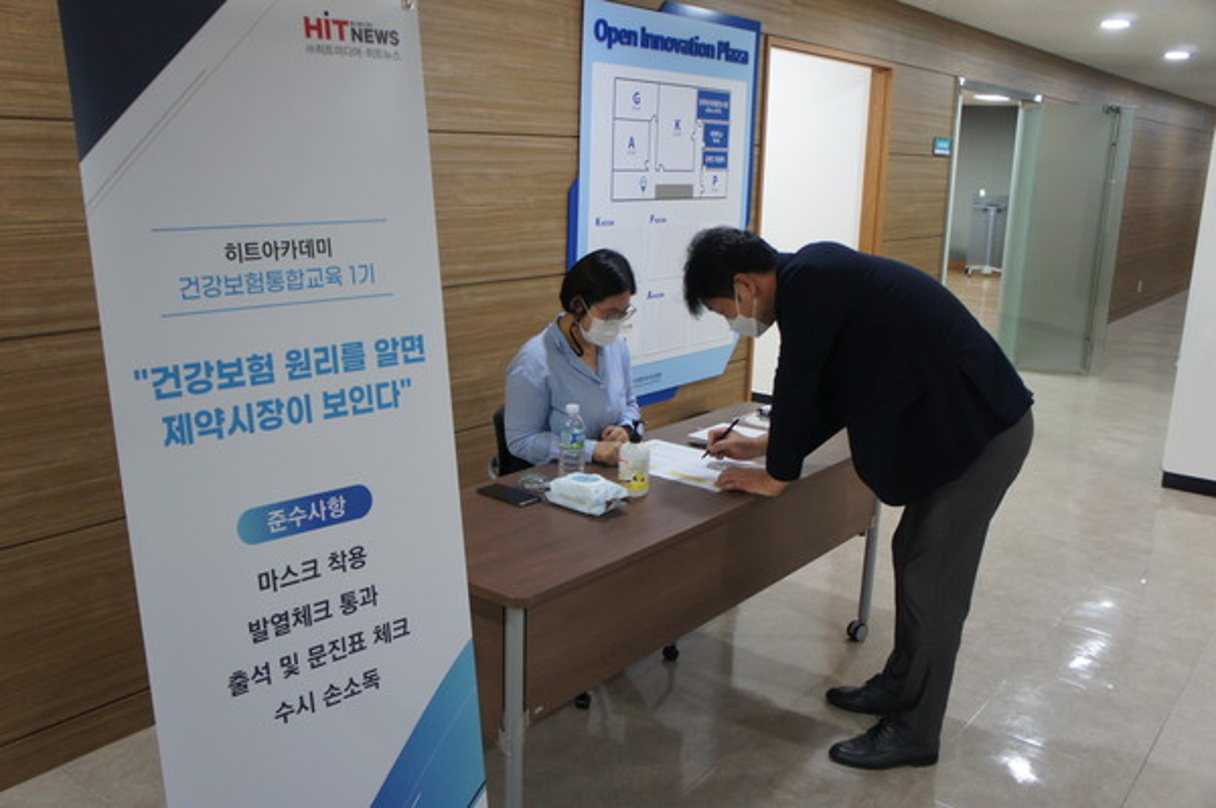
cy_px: 404
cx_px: 608
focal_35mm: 30
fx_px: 1012
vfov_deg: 43.5
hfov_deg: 62.0
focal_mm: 20
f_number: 4
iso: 500
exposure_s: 1/30
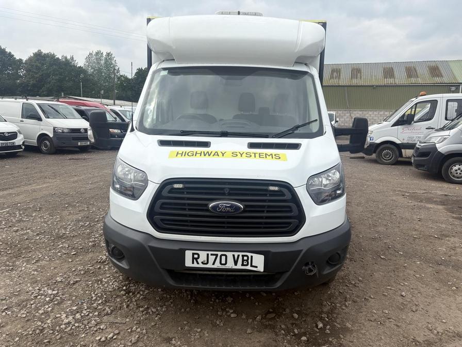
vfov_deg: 53.1
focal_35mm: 26
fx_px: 347
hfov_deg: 67.3
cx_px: 231
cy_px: 174
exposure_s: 1/3279
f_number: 1.6
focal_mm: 5.96
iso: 50
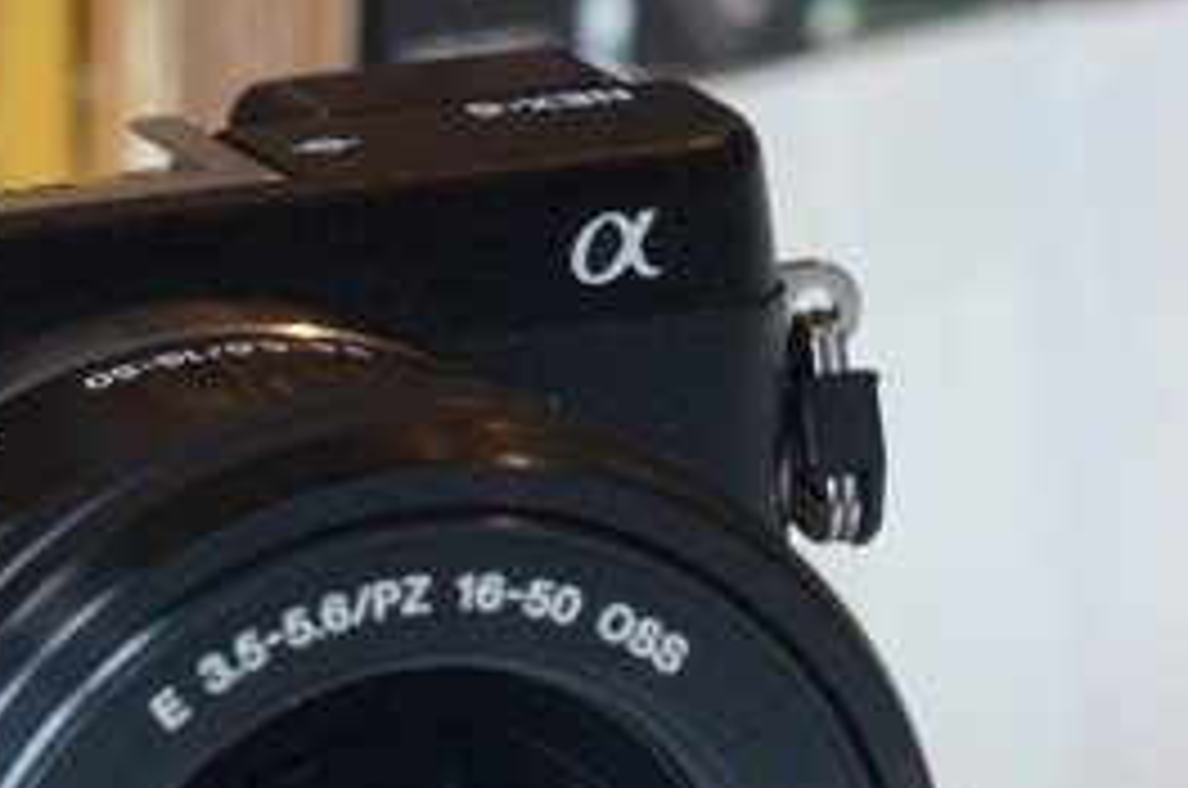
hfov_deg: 8.7
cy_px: 401
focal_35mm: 233
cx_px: -284
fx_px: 7675
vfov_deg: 5.9
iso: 1600
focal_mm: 40
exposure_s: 1/50
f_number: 7.1
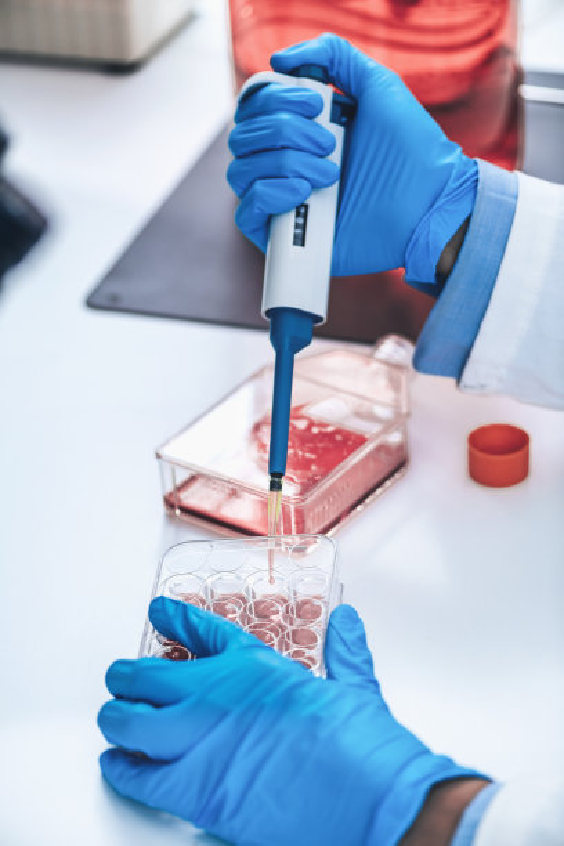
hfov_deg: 13.0
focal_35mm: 105
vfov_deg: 19.5
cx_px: 282
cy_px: 423
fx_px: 2467
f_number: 4
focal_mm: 105
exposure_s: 1/200
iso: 64
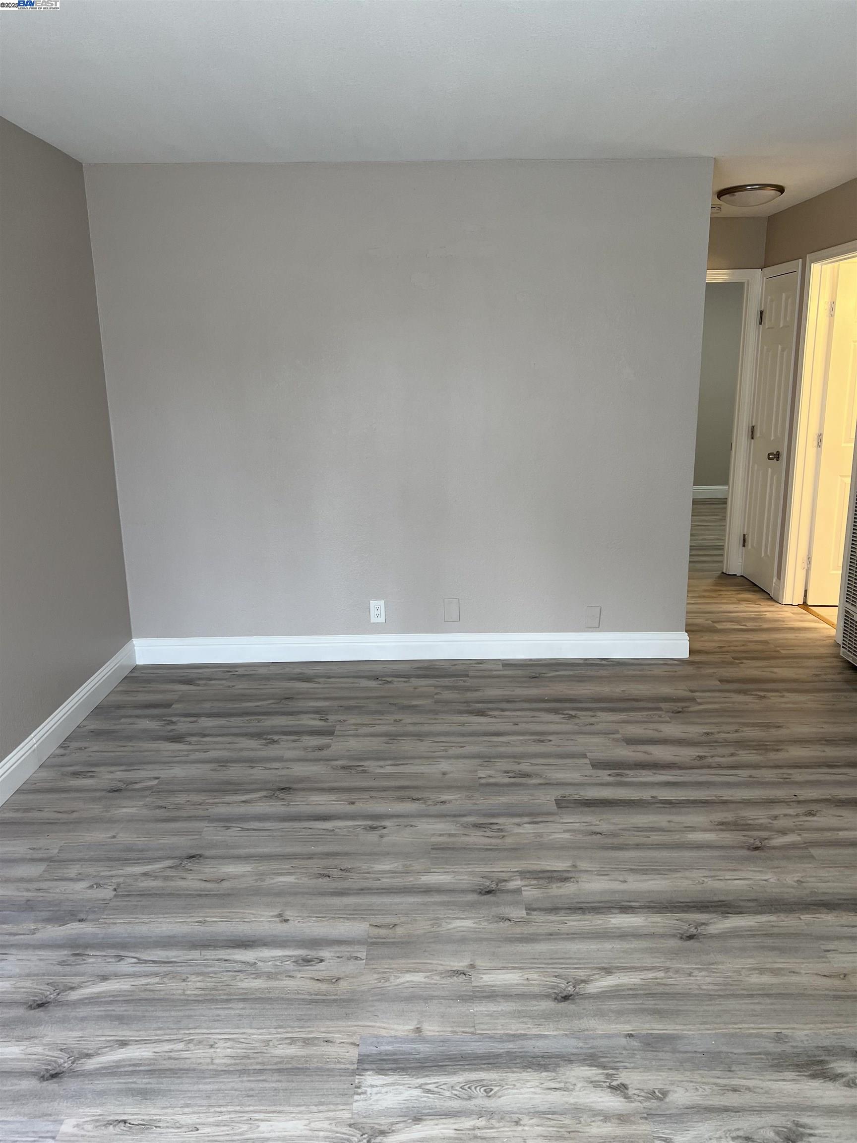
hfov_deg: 53.1
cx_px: 428
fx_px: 858
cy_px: 572
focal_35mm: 26
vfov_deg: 67.3
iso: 64
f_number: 1.5
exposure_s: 1/60
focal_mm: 5.7
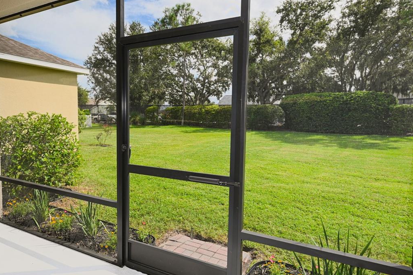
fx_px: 261
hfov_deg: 76.4
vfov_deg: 55.5
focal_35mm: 23
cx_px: 186
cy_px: 130
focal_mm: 14.5
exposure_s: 1/60
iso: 180
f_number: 4
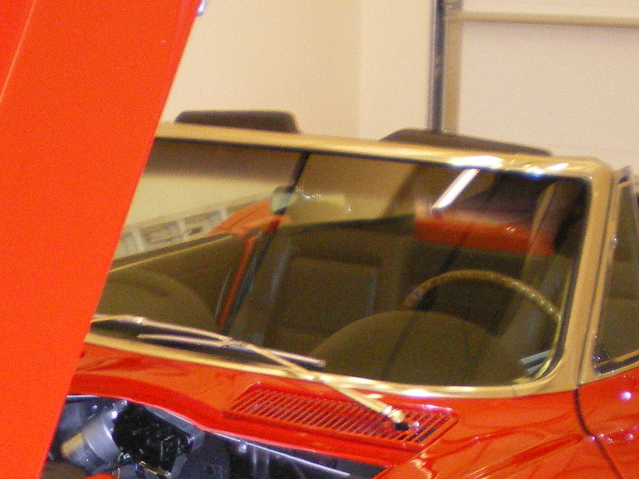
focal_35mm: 90
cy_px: 481
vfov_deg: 16.1
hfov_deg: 21.4
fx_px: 1661
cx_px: 82
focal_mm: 6.3
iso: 400
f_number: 3.1
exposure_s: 1/50
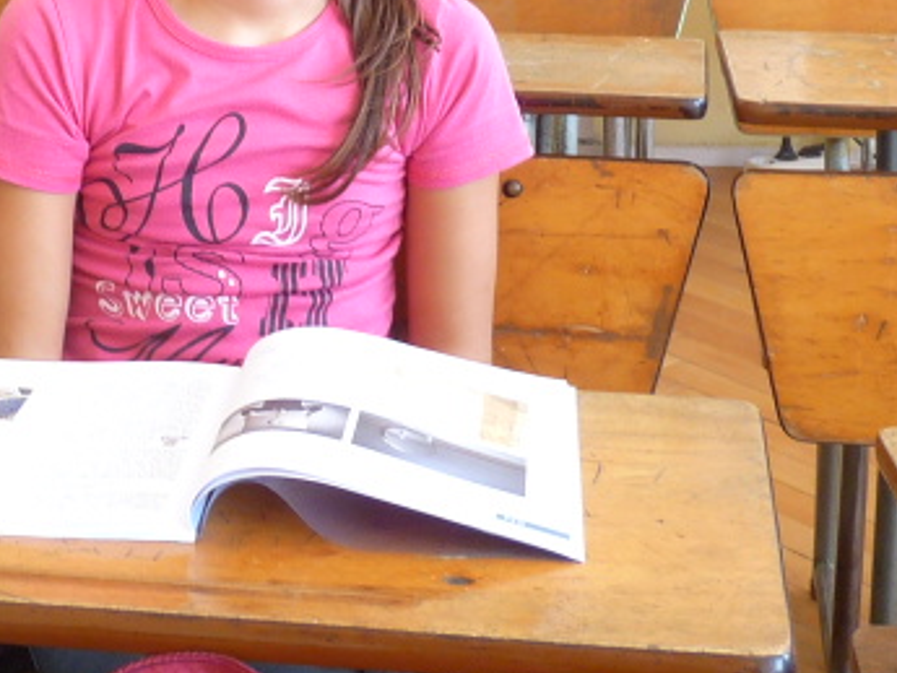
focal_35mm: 89
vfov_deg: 16.4
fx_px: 2307
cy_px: 62
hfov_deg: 21.8
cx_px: 239
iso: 100
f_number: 2.8
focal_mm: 4.8
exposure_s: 1/30
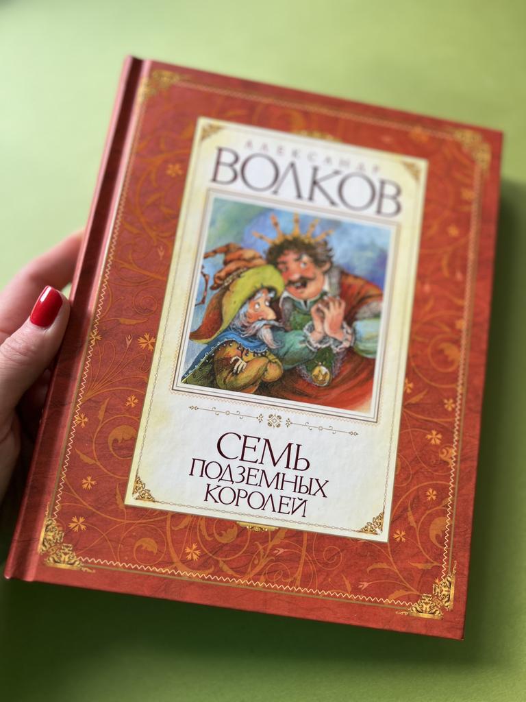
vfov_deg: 67.3
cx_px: 263
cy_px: 351
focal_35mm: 26
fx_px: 527
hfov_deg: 53.1
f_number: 1.5
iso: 50
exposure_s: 1/376
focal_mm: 5.7
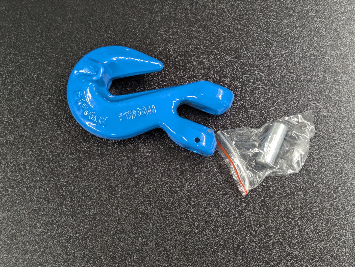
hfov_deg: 39.6
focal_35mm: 48
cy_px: 134
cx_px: 178
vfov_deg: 30.3
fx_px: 493
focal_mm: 6.81
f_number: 1.85
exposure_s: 1/54.4
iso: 167
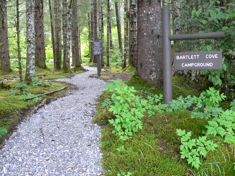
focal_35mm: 40
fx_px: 272
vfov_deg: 36.0
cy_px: 87
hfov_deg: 46.8
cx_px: 127
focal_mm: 7.4
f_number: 2.8
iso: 125
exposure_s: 1/30
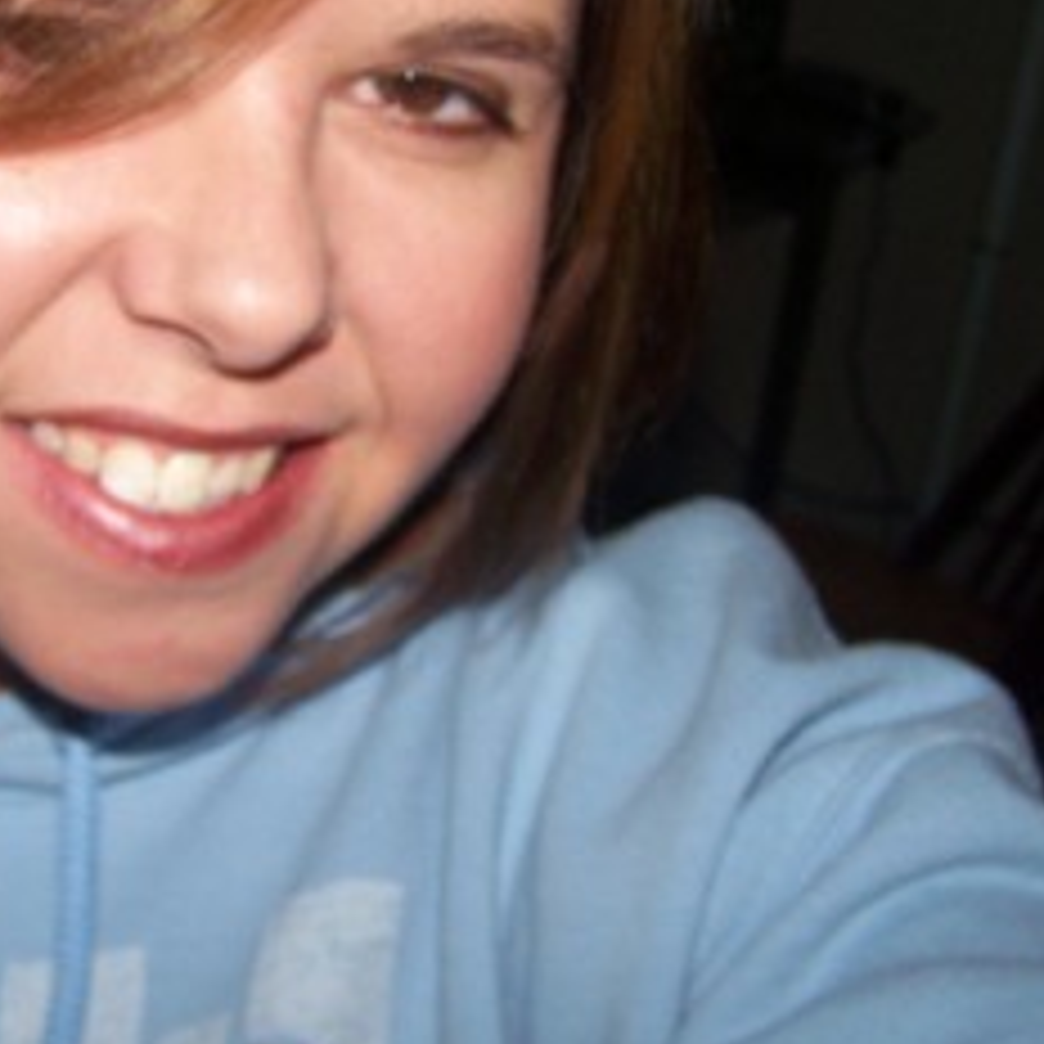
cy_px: 461
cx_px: 230
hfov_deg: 26.1
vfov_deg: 26.5
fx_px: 2218
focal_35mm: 65
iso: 80
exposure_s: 1/60
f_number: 2.8
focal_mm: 6.3
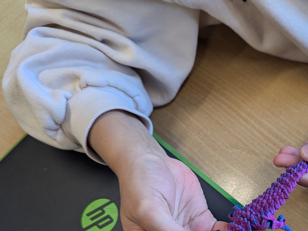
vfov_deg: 31.5
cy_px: 202
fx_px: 391
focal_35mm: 44
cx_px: 246
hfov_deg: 41.2
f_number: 1.85
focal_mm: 6.81
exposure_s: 1/100
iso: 101
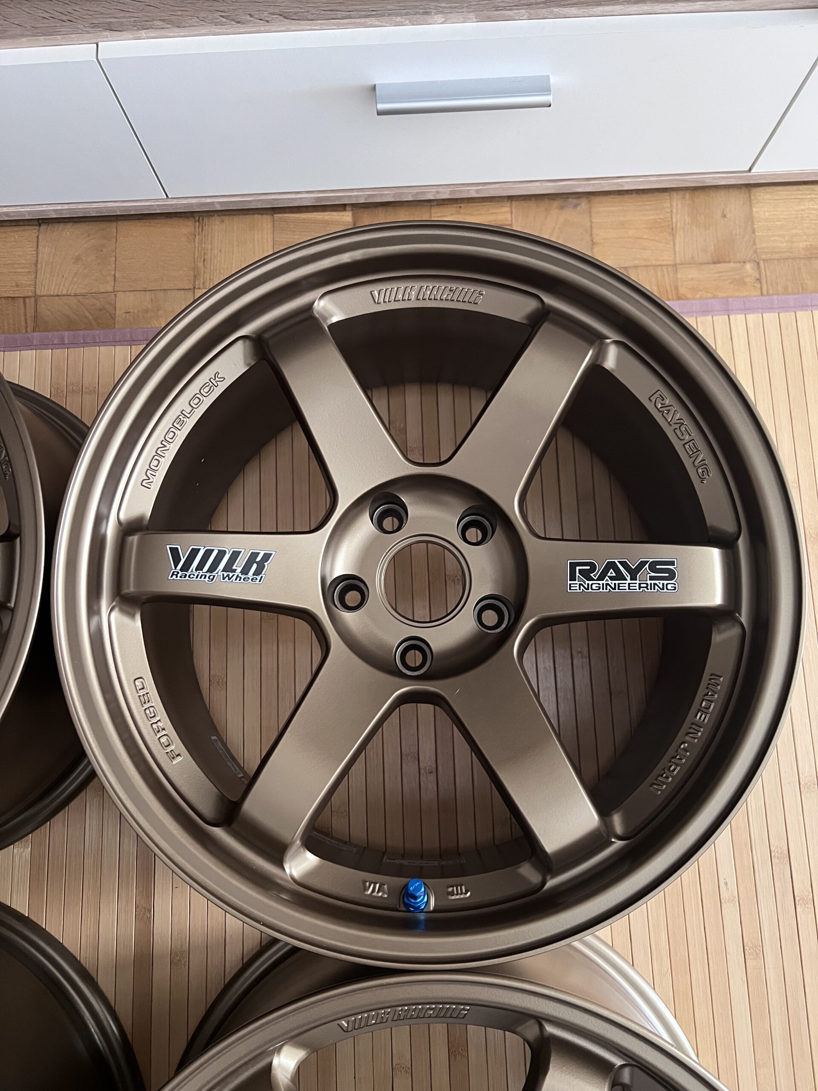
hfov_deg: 53.1
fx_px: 819
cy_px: 546
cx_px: 409
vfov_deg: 67.3
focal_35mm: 26
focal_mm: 5.7
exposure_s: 1/60
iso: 400
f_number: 1.5
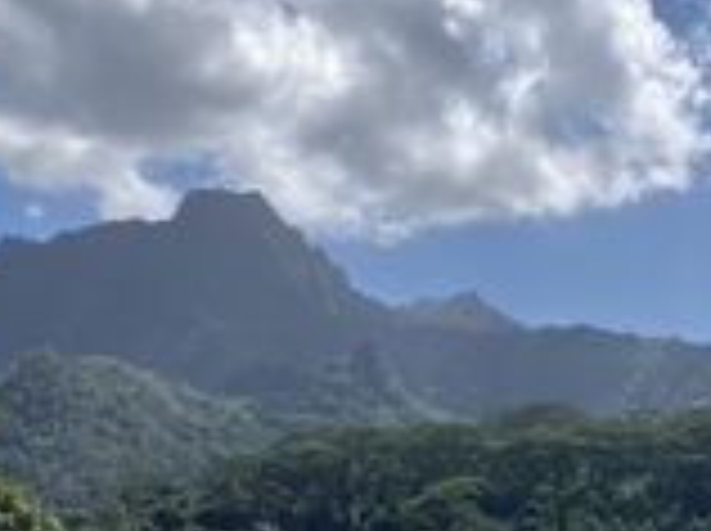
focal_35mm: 71
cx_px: 621
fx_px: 1456
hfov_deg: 26.6
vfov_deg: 19.7
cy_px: 594
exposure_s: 1/3040
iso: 32
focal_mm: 3.99
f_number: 1.8
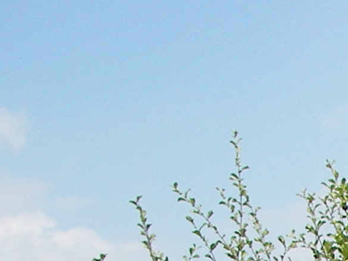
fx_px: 1608
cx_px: 520
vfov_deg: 8.7
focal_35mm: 160
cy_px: 536
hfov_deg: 11.8
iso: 50
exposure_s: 1/640
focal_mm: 6
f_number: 2.8
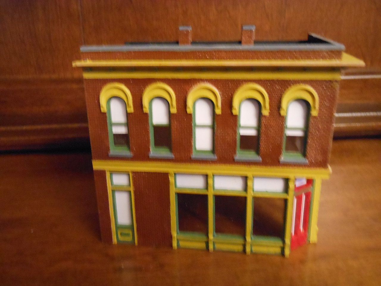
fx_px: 363
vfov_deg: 42.9
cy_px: 143
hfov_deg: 55.4
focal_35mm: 33
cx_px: 190
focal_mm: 5.9
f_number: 4
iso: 800
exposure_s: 1/1.3
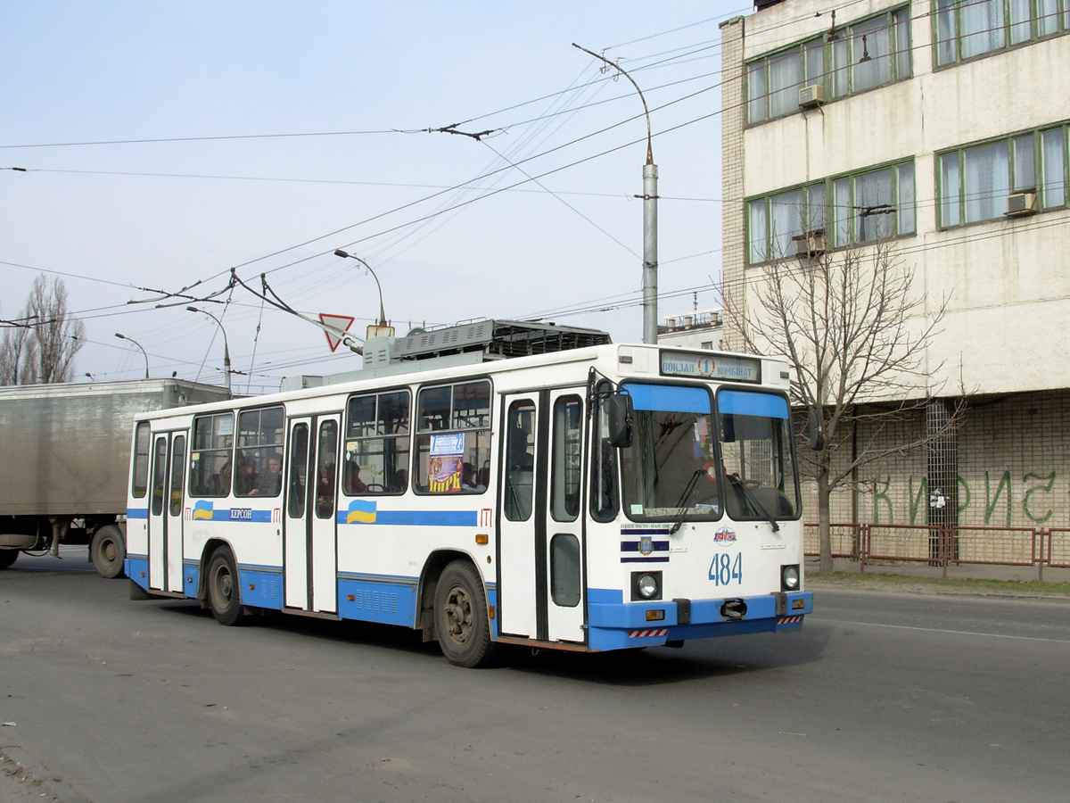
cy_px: 402
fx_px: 1175
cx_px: 535
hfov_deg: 49.0
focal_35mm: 38
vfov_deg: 37.7
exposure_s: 1/483
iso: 50
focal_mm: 6.3
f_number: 4.9
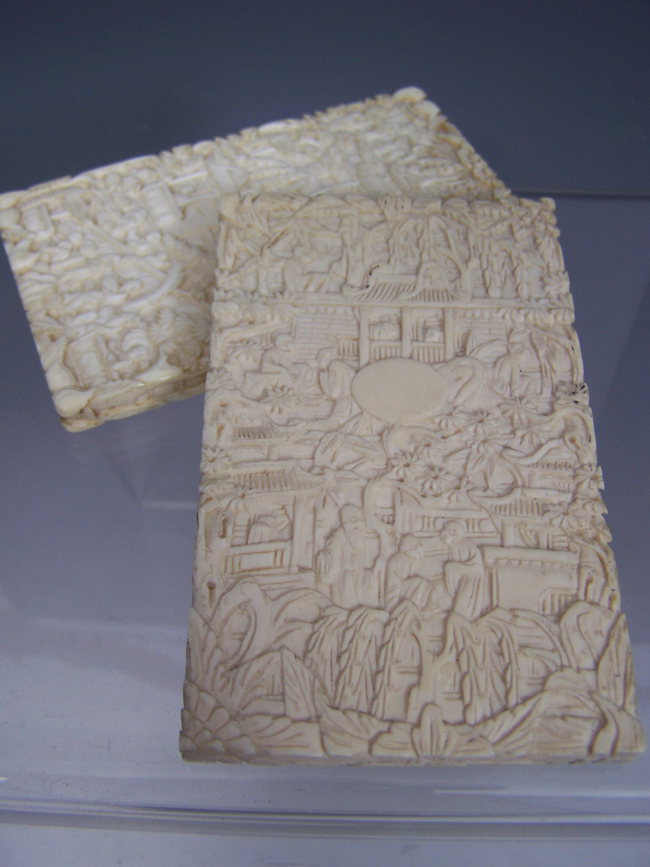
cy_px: 434
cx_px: 325
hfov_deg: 37.7
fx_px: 951
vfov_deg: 49.0
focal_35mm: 38
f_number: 2.8
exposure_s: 1/60
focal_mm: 6.3
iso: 80
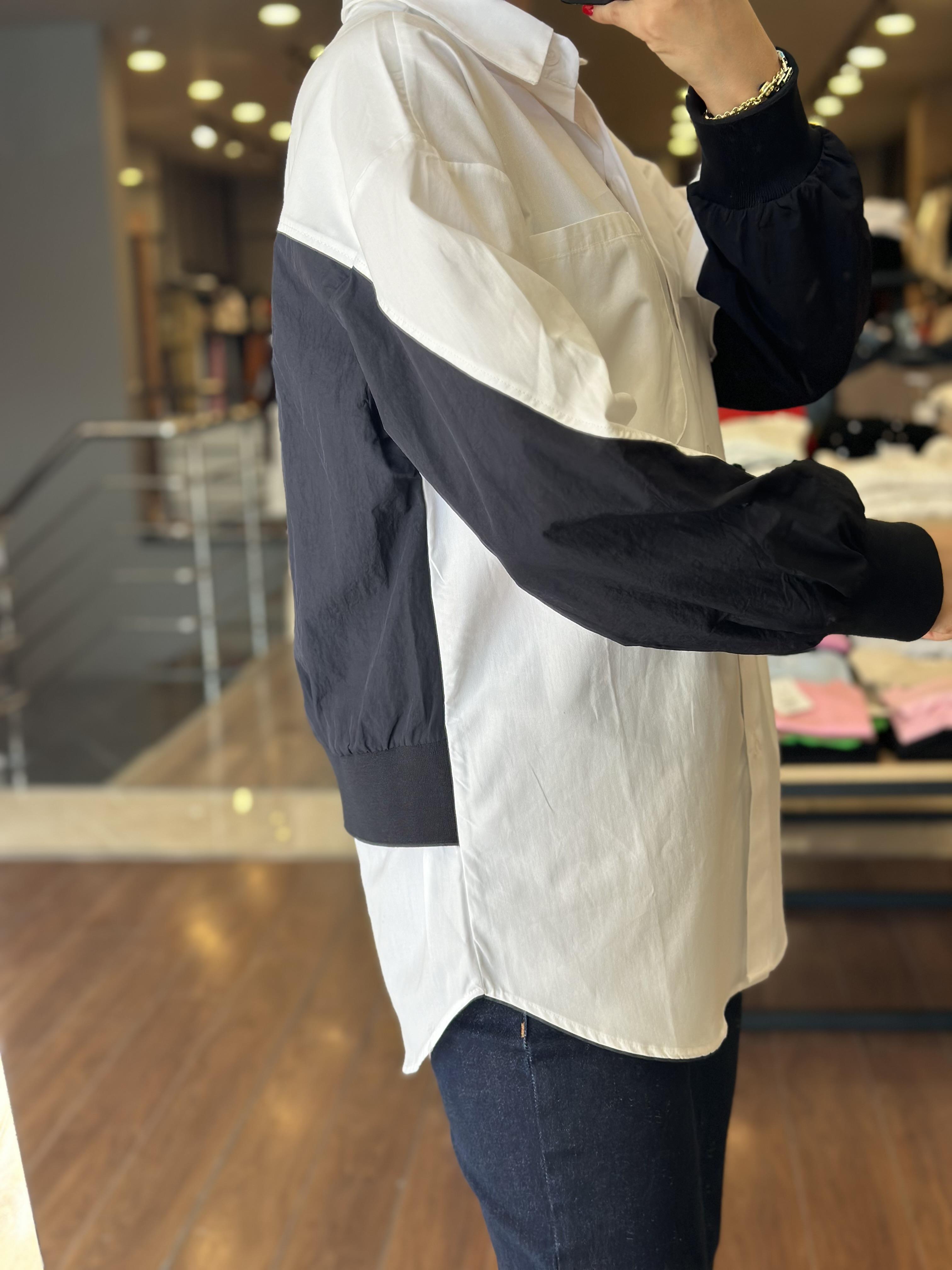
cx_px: 476
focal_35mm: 48
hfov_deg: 30.3
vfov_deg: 39.7
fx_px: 1760
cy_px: 635
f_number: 1.78
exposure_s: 1/291
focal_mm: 6.86
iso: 80
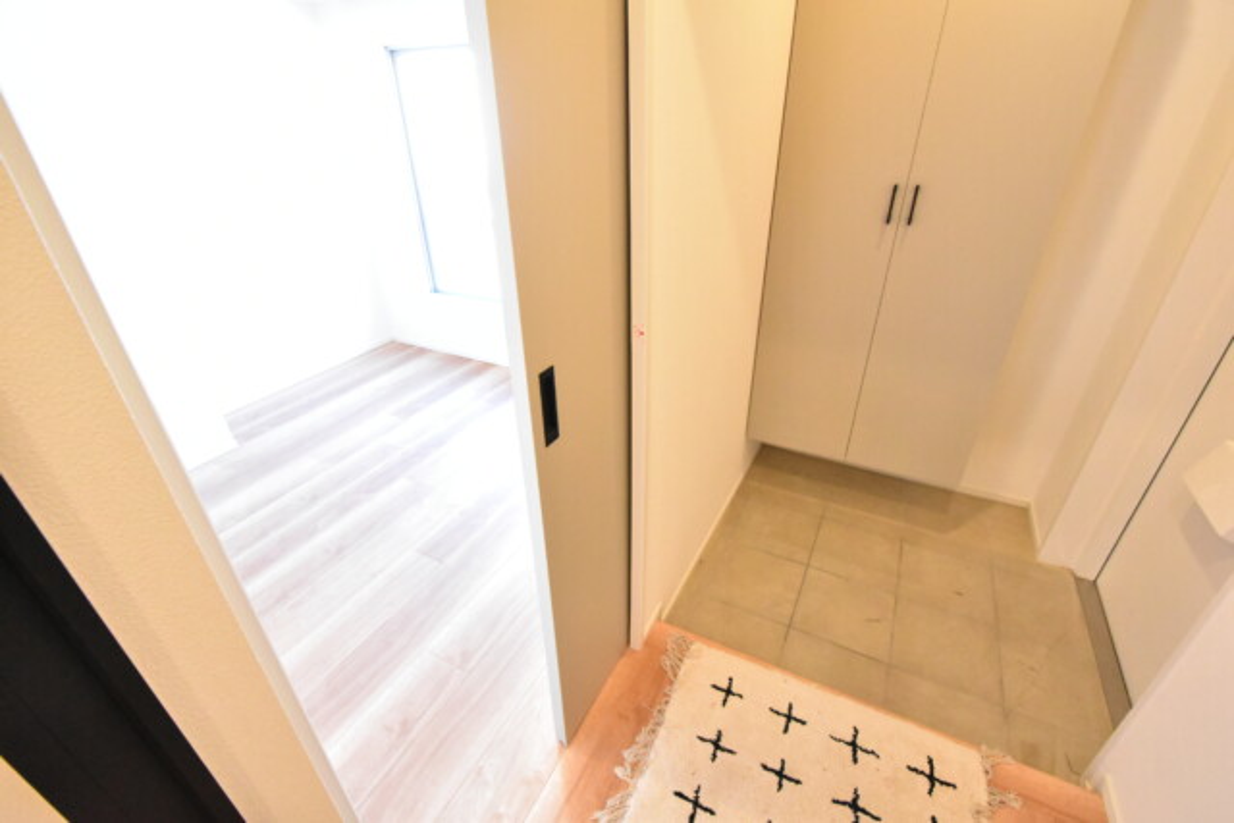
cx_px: 617
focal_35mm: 15
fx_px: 514
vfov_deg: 77.4
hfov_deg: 100.4
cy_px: 412
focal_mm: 10
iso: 6400
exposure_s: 1/125
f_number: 5.6
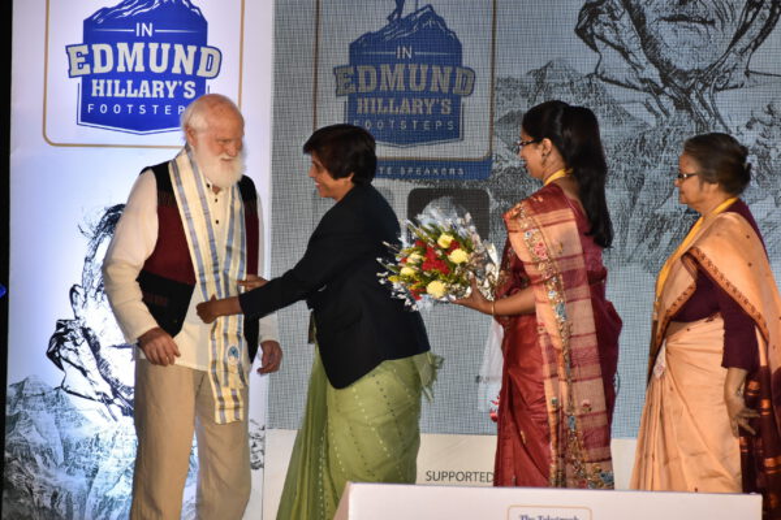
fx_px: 3417
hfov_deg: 13.0
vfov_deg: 8.7
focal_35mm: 158
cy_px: 260
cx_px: 390
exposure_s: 1/125
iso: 800
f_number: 5.6
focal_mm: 105
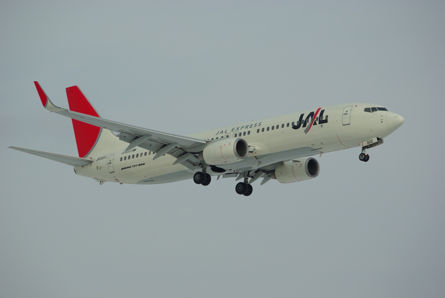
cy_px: 149
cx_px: 222
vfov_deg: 6.7
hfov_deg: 9.9
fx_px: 2561
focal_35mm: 207
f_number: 7.1
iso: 100
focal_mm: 138
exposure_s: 1/500
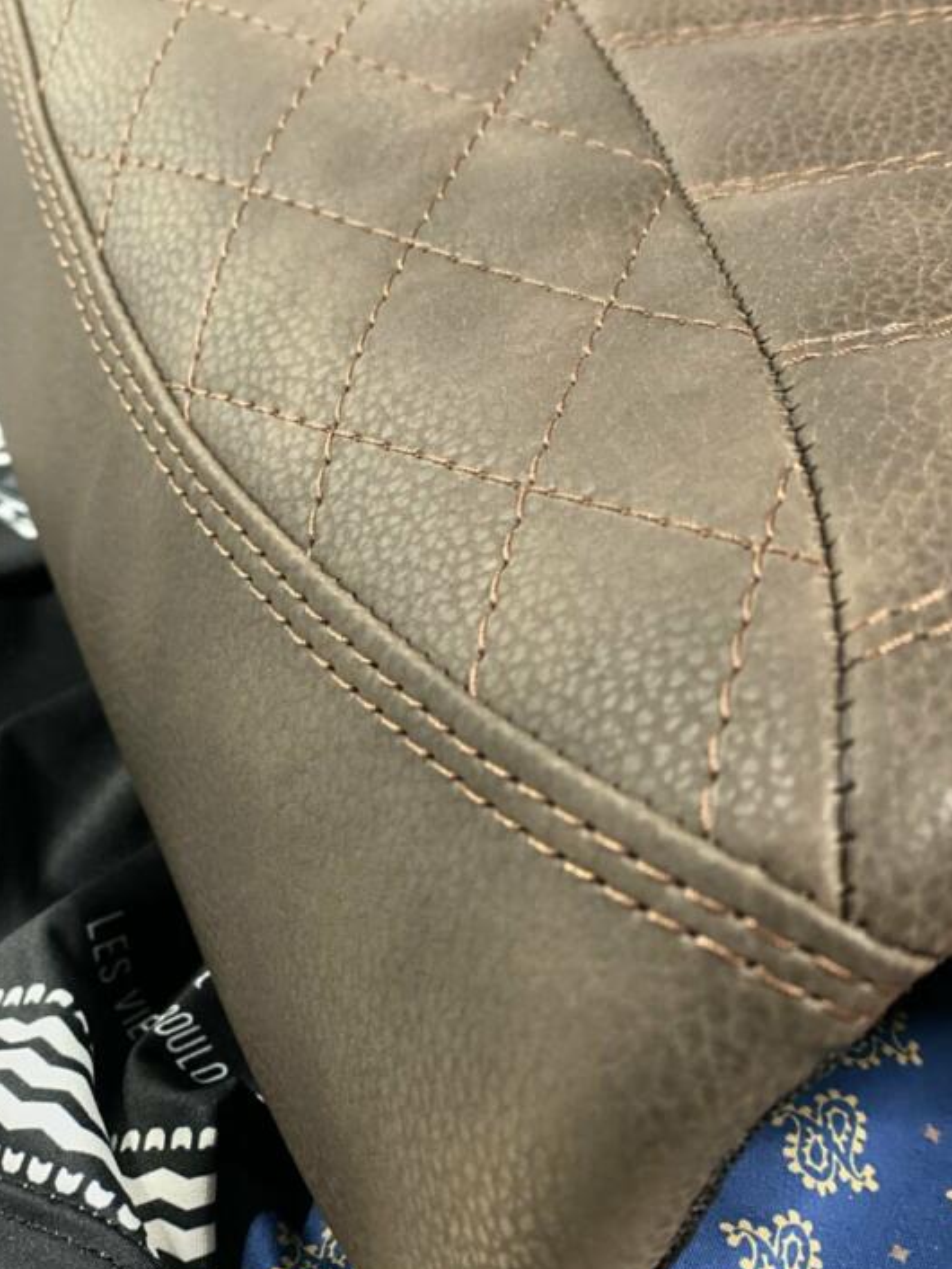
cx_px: 474
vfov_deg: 36.2
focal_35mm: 53
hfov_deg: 27.5
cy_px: 645
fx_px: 1942
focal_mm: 6
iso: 400
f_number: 2
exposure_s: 1/14
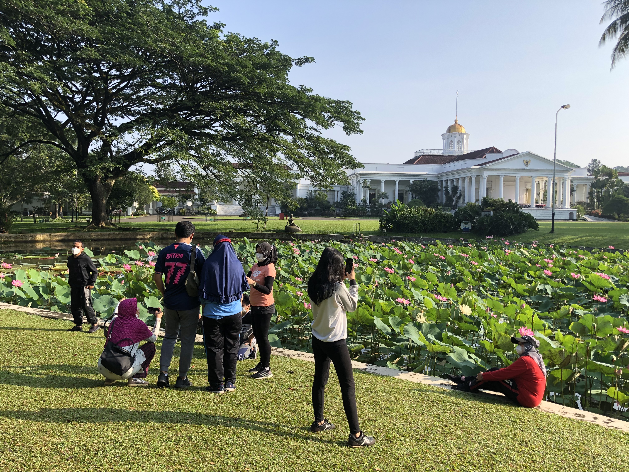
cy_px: 236
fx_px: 509
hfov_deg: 63.4
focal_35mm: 28
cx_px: 314
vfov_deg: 49.7
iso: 20
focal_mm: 3.99
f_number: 1.8
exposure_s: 1/1043
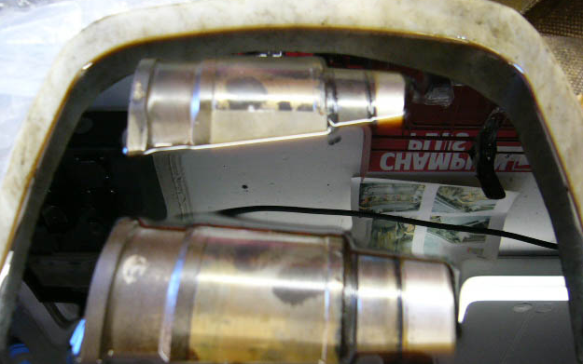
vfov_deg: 33.6
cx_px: 290
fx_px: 604
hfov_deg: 51.5
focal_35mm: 38
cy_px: 202
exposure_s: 1/10
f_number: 2.8
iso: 200
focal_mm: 5.8
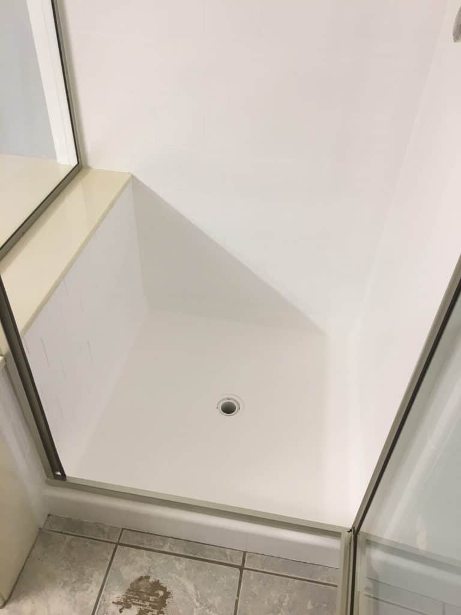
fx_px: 515
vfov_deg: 61.7
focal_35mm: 29
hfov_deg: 48.2
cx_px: 230
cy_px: 308
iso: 50
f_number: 2.2
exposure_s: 1/30
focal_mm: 4.15
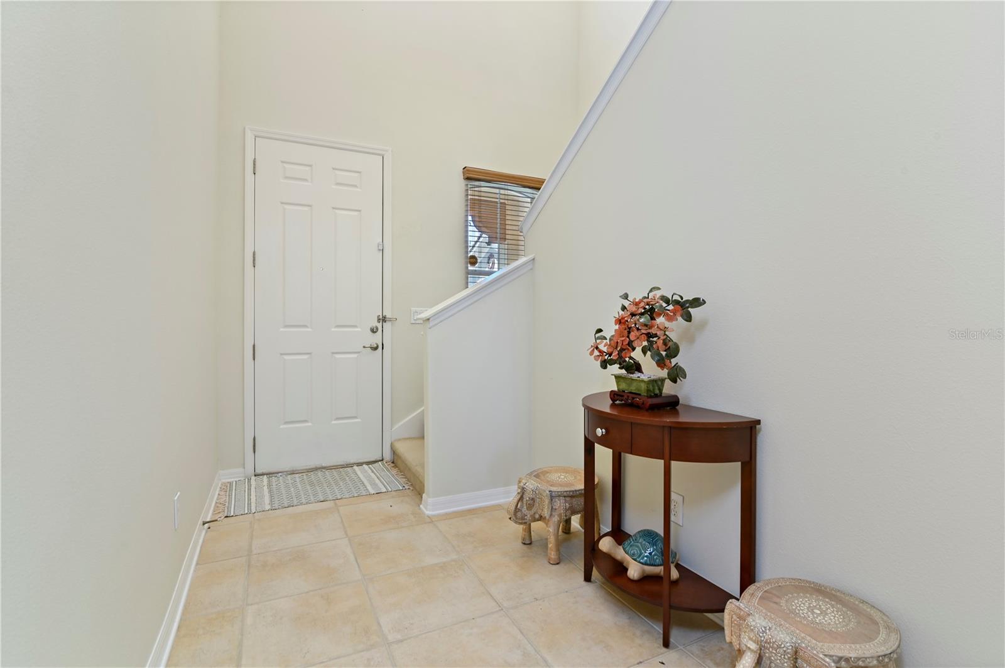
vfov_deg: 73.6
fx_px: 446
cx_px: 502
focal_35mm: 16
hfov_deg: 96.8
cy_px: 334
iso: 100
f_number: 8
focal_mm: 16
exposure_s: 1/2.5
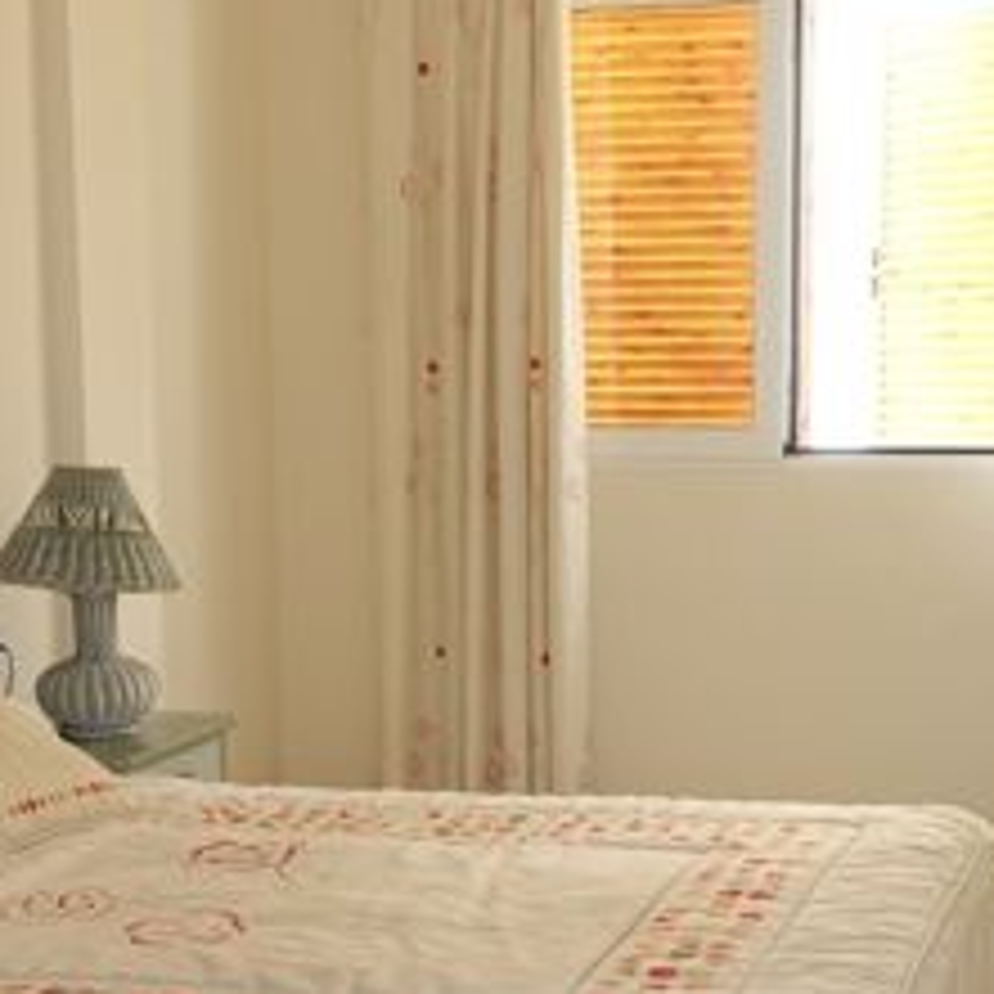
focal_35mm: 65
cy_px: 722
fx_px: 2112
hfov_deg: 26.5
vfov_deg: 26.2
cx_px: 564
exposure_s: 1/30
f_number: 2.2
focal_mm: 8.8
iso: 125
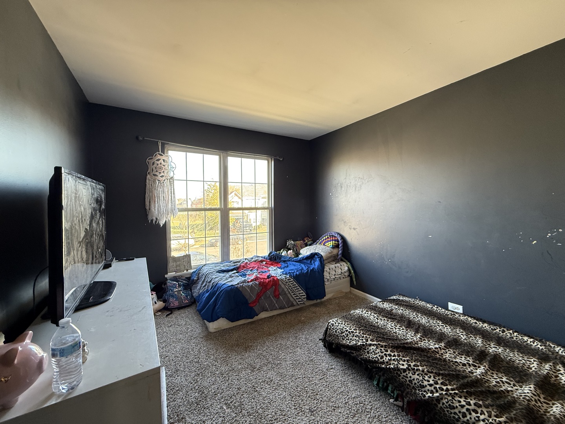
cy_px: 212
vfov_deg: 85.7
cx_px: 282
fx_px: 229
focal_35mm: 14
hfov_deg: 102.1
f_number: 2.2
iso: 320
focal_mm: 2.22
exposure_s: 1/83
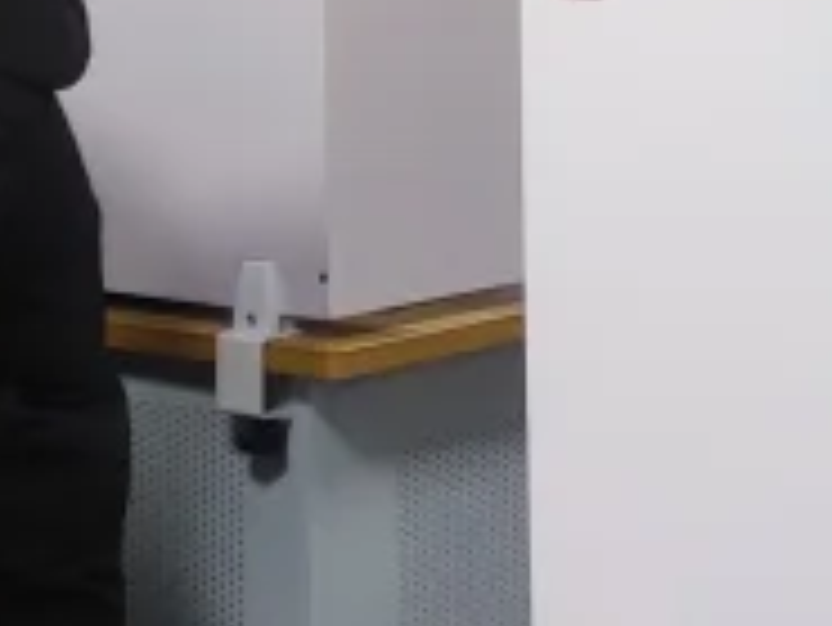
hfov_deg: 10.1
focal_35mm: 194
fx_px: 4666
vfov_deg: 7.6
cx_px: 922
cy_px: 18
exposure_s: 1/59.9
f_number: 1.89
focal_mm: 5.43
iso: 378
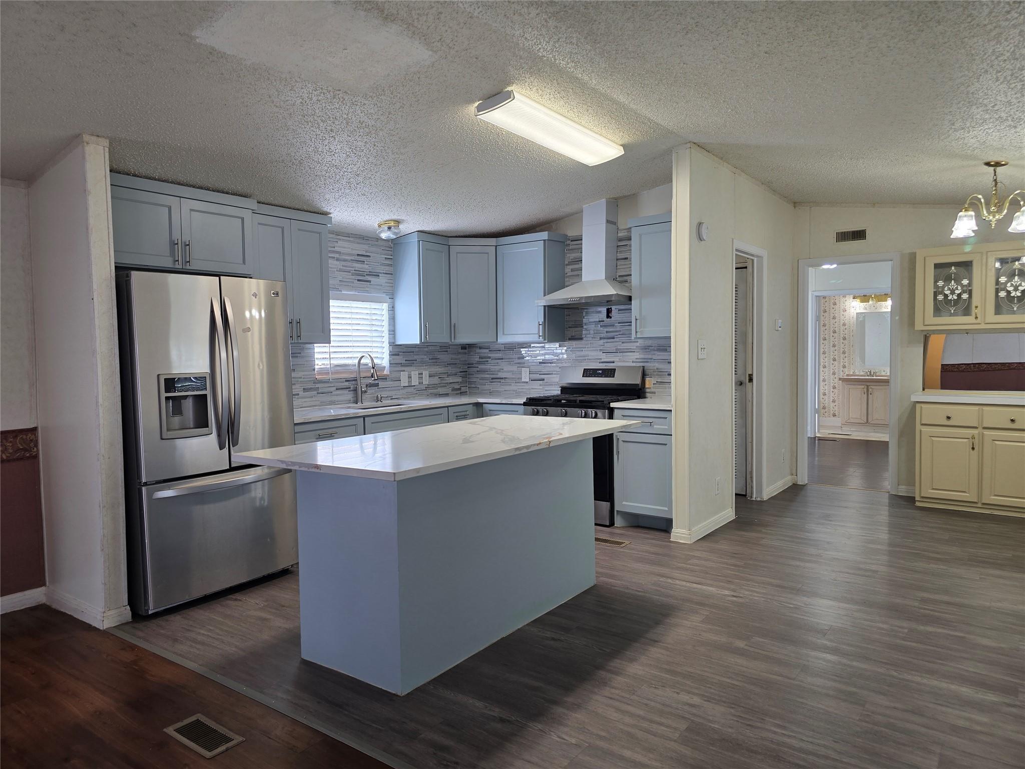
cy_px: 384
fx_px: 681
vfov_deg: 58.9
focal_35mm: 23
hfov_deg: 73.9
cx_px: 512
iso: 32
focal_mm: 6.3
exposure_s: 1/50
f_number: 1.7
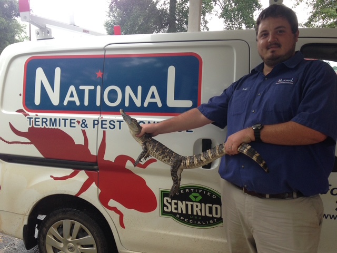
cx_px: 168
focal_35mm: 33
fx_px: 321
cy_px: 126
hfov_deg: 55.4
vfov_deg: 42.9
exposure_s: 1/120
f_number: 2.4
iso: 80
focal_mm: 4.12
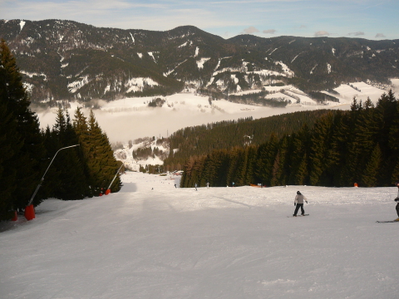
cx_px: 200
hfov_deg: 52.6
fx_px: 403
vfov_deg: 40.7
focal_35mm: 35
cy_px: 150
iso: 80
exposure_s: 1/500
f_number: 5
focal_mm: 5.2
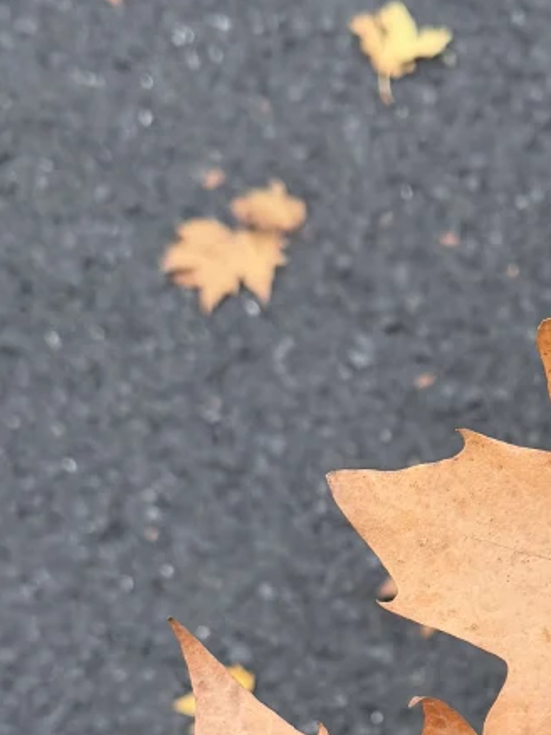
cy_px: 715
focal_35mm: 79
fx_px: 1676
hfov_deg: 18.1
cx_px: 575
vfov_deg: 23.8
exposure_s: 1/60
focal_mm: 6.76
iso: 250
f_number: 1.78
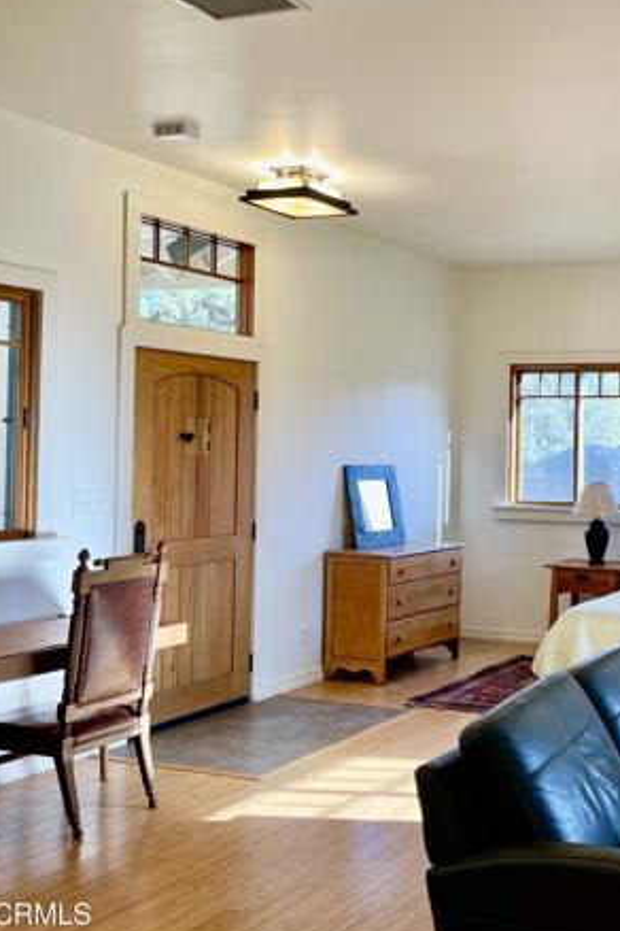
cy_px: 451
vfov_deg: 50.7
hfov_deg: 31.4
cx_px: 669
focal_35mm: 38
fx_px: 982
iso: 50
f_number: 1.6
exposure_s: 1/120
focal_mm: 5.1
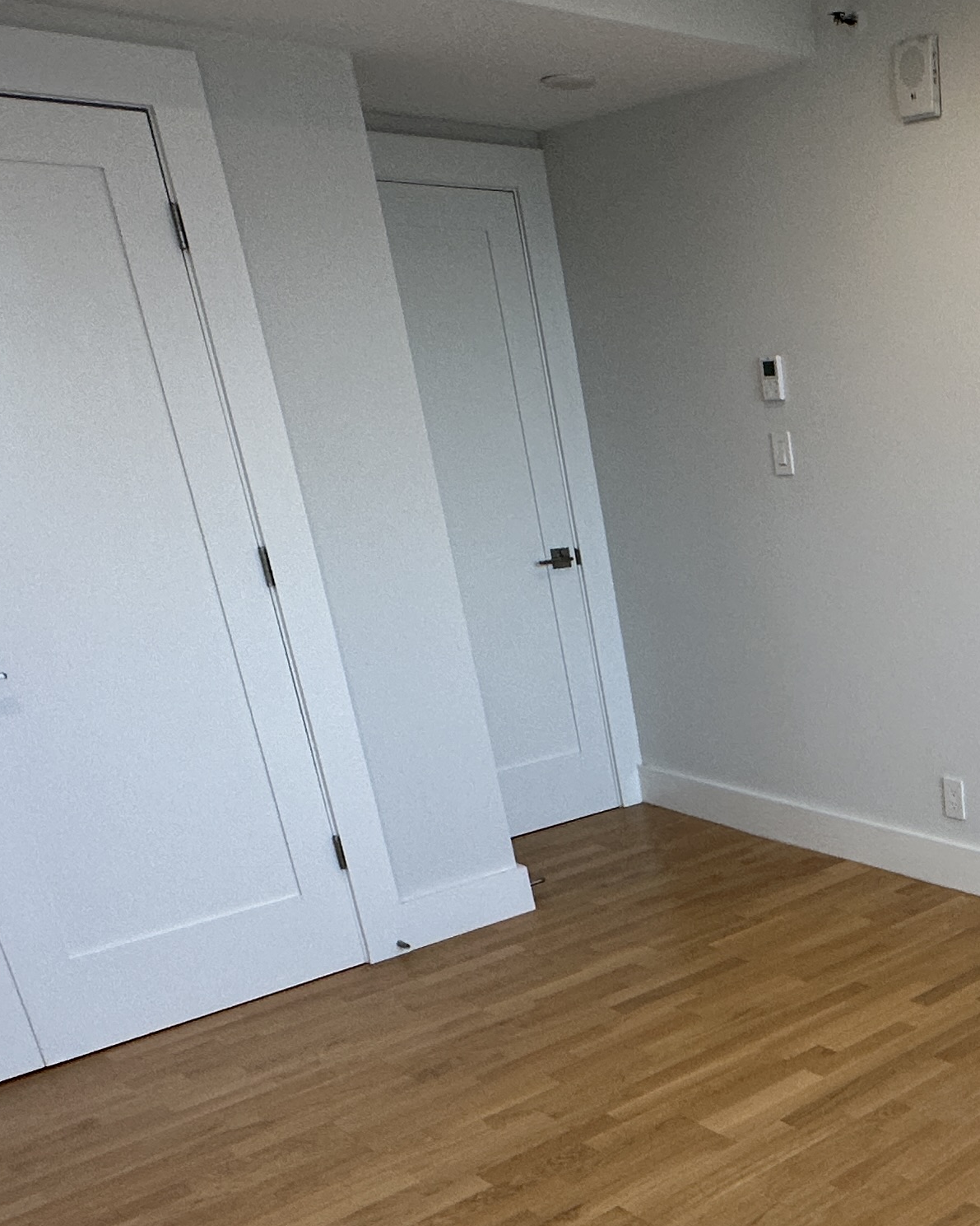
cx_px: 1054
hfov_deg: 35.0
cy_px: 948
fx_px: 1342
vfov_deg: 46.9
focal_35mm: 37
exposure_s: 1/120
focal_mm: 2.22
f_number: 2.2
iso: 125
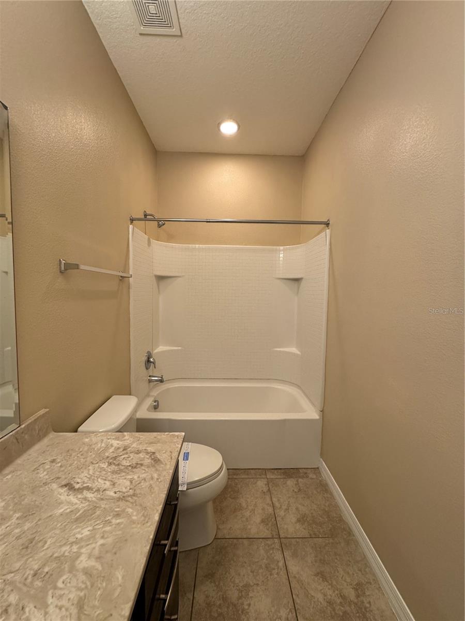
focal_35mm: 14
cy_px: 310
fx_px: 251
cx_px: 232
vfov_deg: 102.1
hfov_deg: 85.7
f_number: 2.2
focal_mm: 2.22
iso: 320
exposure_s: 1/120
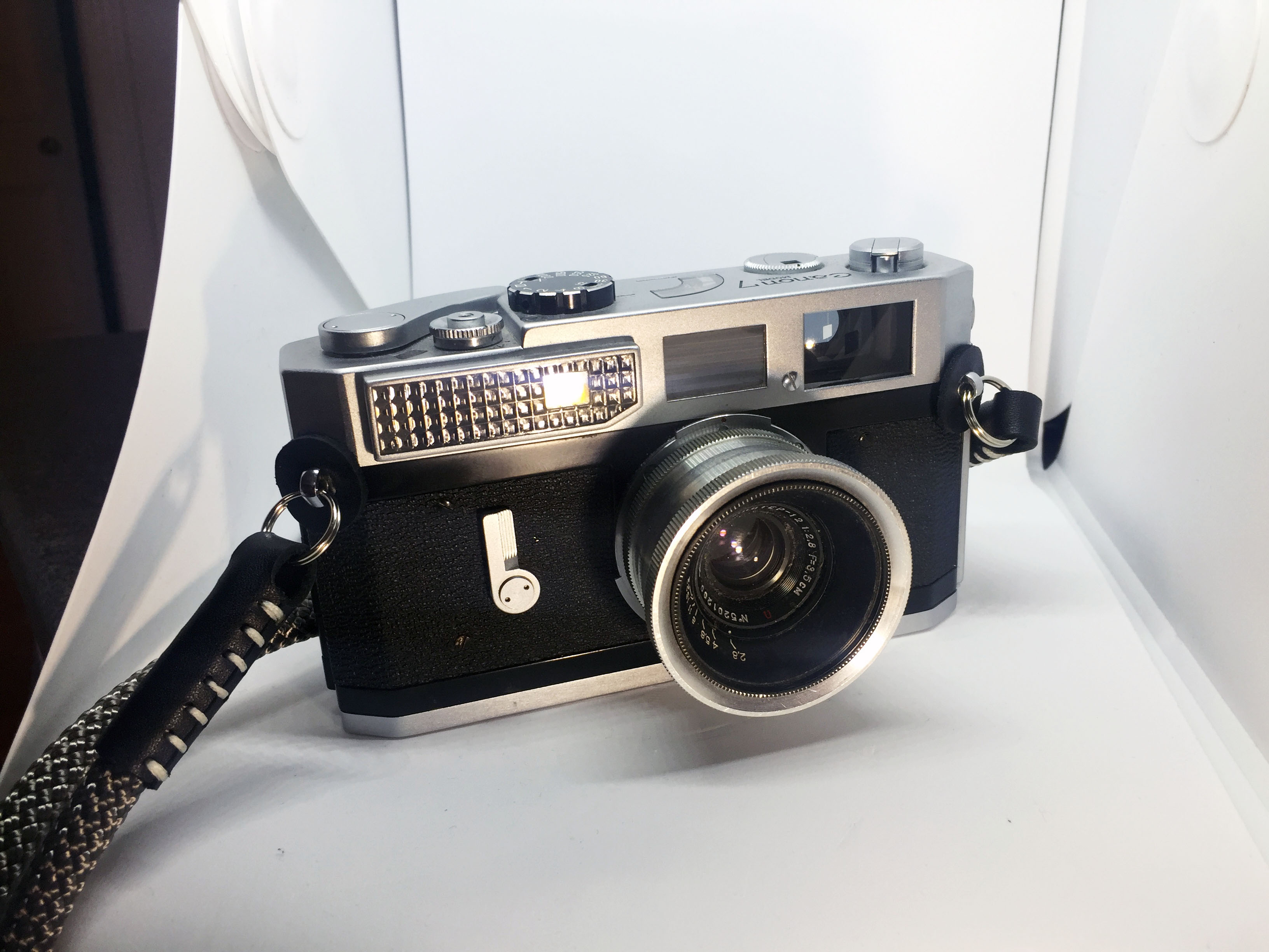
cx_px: 634
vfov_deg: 48.2
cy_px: 476
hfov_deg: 61.7
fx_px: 1063
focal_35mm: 29
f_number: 2.2
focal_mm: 4.15
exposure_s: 1/100
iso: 40
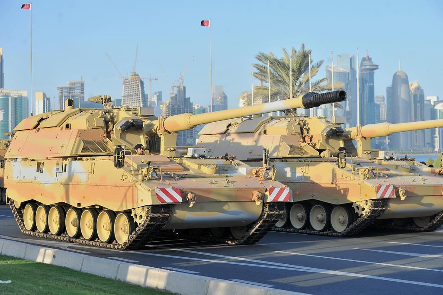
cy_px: 148
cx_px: 222
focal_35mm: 70
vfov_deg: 19.4
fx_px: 861
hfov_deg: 28.9
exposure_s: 1/1000
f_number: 5
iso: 400
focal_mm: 70
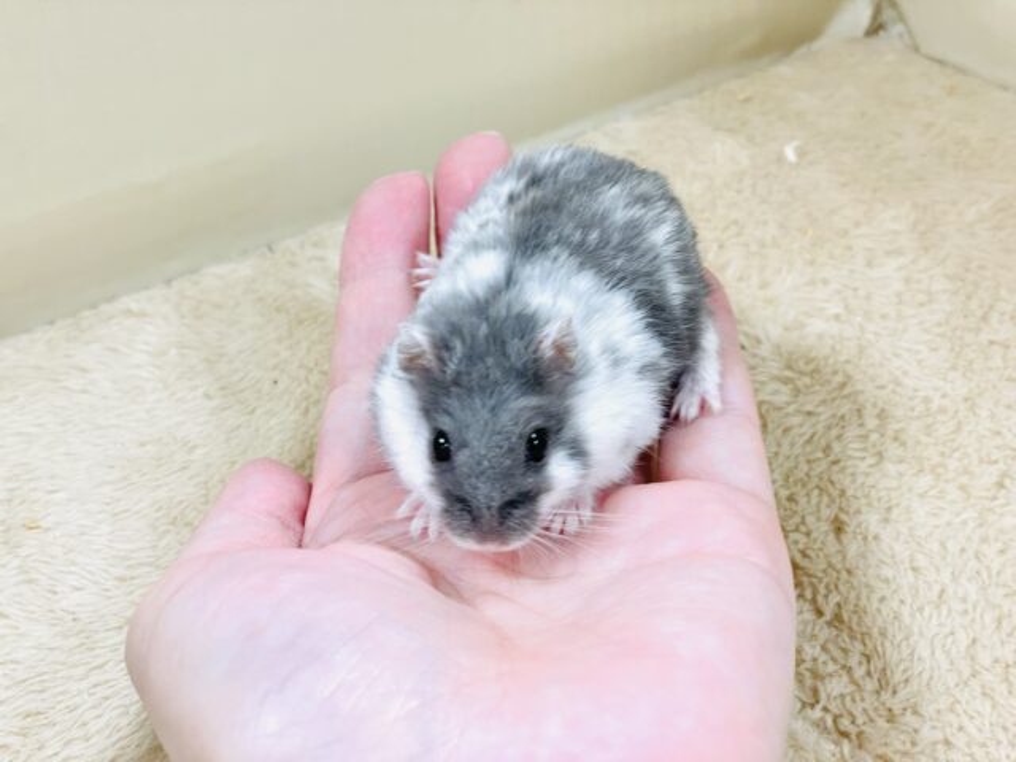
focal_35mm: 52
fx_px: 1526
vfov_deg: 28.0
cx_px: 508
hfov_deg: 36.8
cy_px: 381
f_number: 2
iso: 125
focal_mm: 6
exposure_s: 1/99
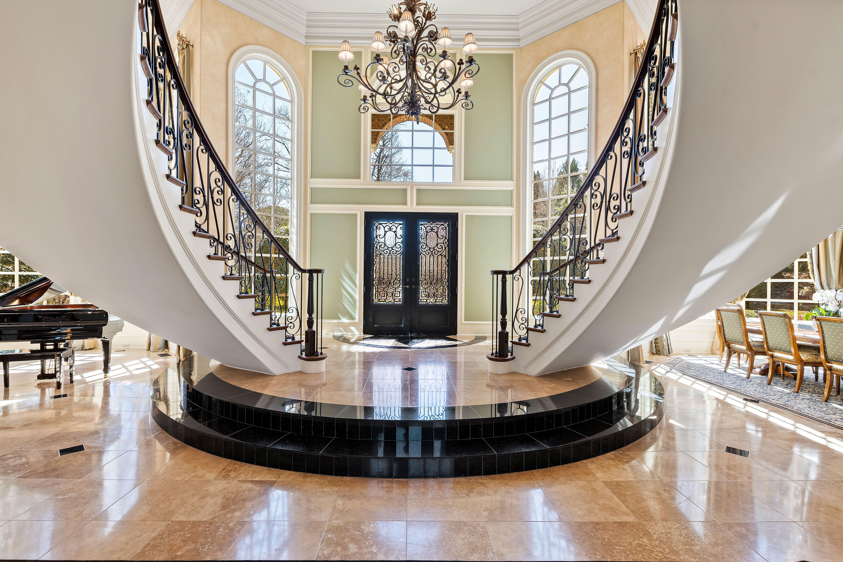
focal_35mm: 15
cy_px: 281
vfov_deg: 77.3
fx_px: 351
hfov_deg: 100.4
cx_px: 422
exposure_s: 1/6
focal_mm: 10
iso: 100
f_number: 8
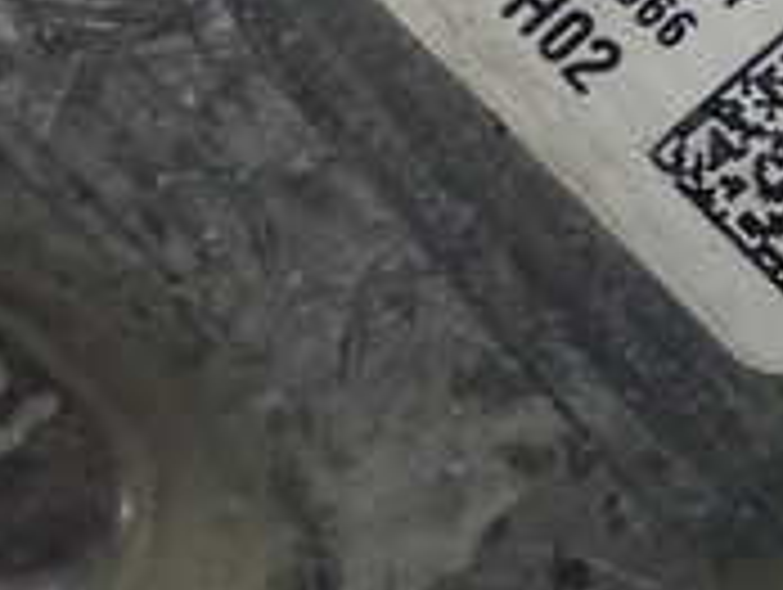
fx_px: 3896
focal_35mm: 172
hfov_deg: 11.4
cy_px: -194
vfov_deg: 8.5
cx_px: 608
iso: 200
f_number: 3.2
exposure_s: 1/100
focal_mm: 9.01
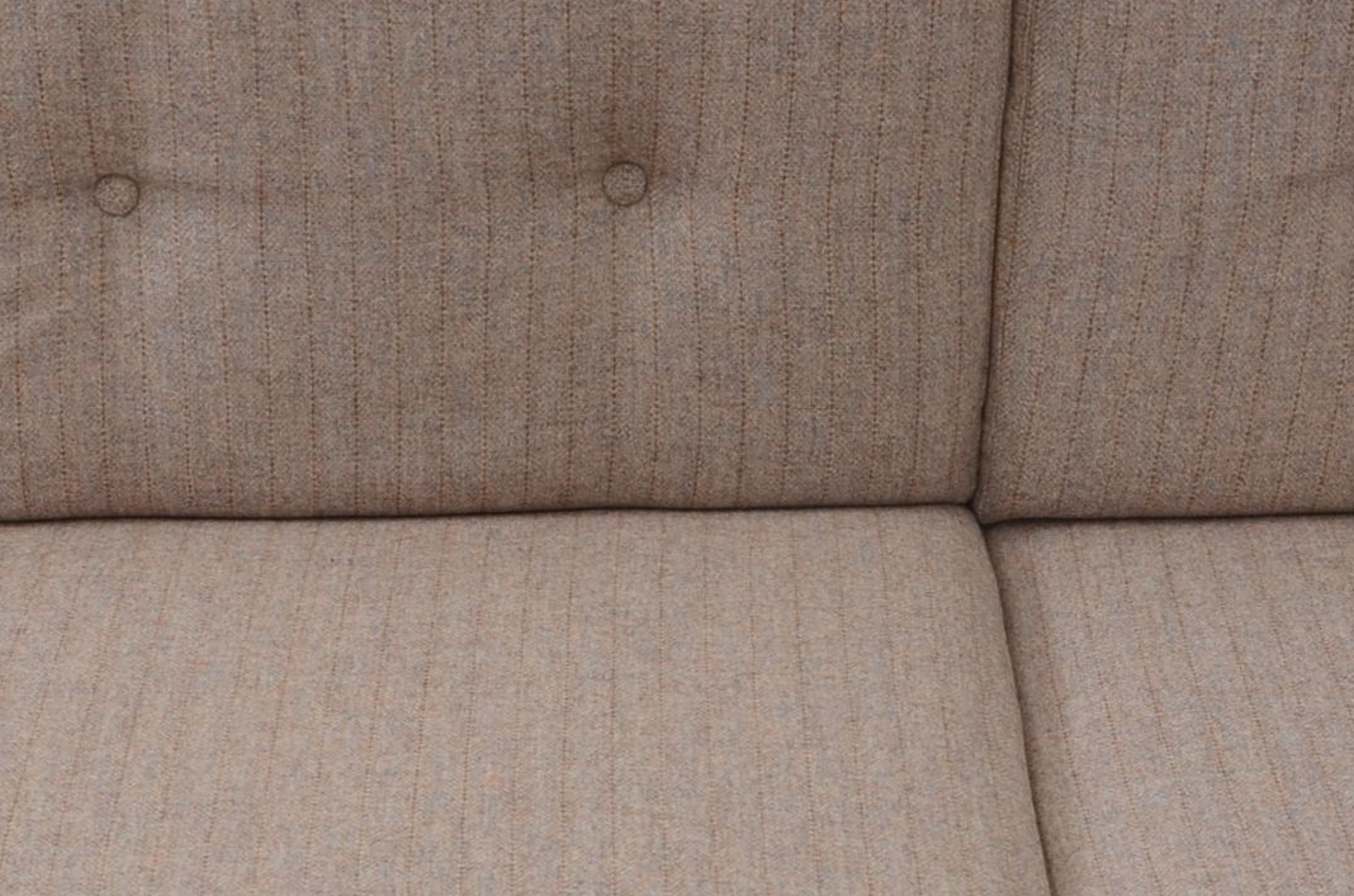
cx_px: 515
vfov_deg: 15.0
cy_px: 701
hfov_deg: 22.6
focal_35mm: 90
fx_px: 3377
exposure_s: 1/80
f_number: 7.1
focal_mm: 26
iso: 200
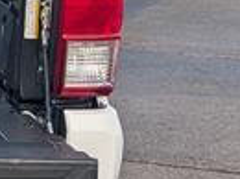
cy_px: 41
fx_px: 1675
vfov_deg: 6.1
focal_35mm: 242
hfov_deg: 7.7
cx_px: -316
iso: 22
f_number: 1.68
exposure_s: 1/556
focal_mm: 6.9
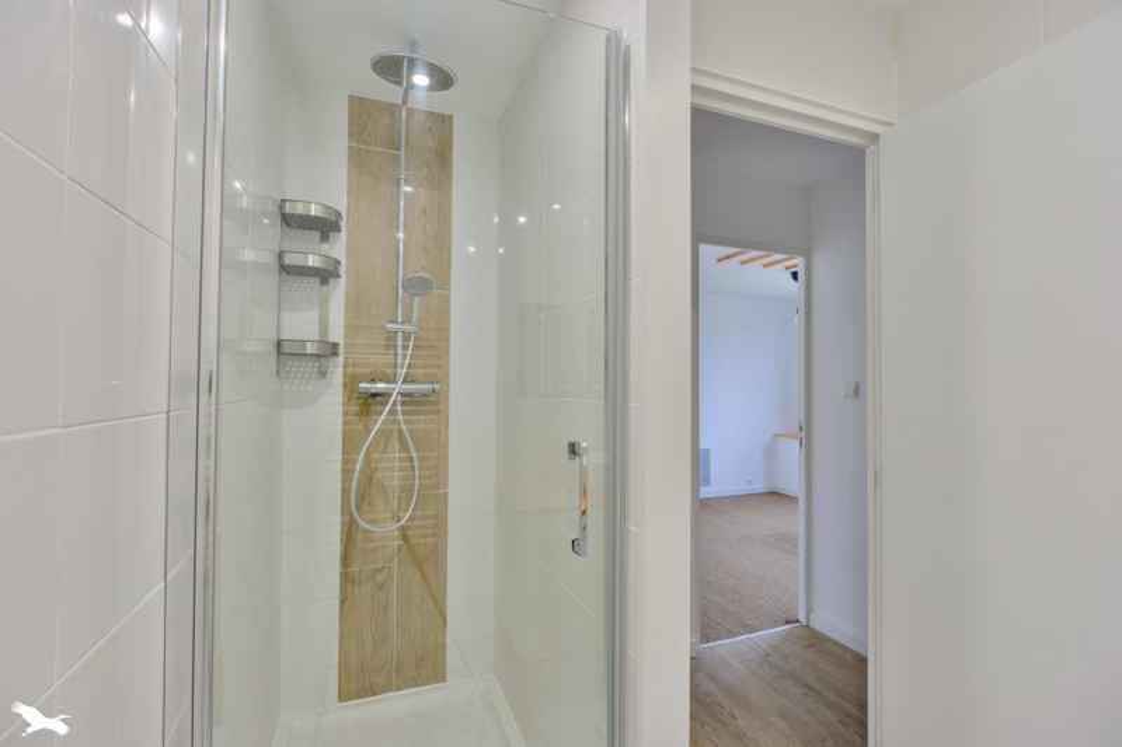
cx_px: 561
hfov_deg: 96.7
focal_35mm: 16
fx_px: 499
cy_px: 374
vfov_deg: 73.7
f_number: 8
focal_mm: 16
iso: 800
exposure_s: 1/100
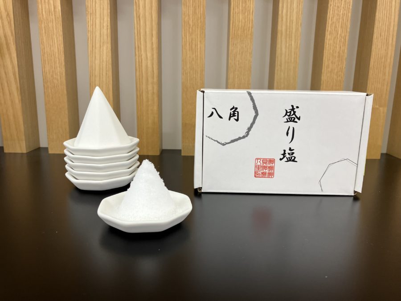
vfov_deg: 49.7
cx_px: 200
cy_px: 150
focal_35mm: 28
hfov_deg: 63.4
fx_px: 324
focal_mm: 3.99
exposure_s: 1/100
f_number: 1.8
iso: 80
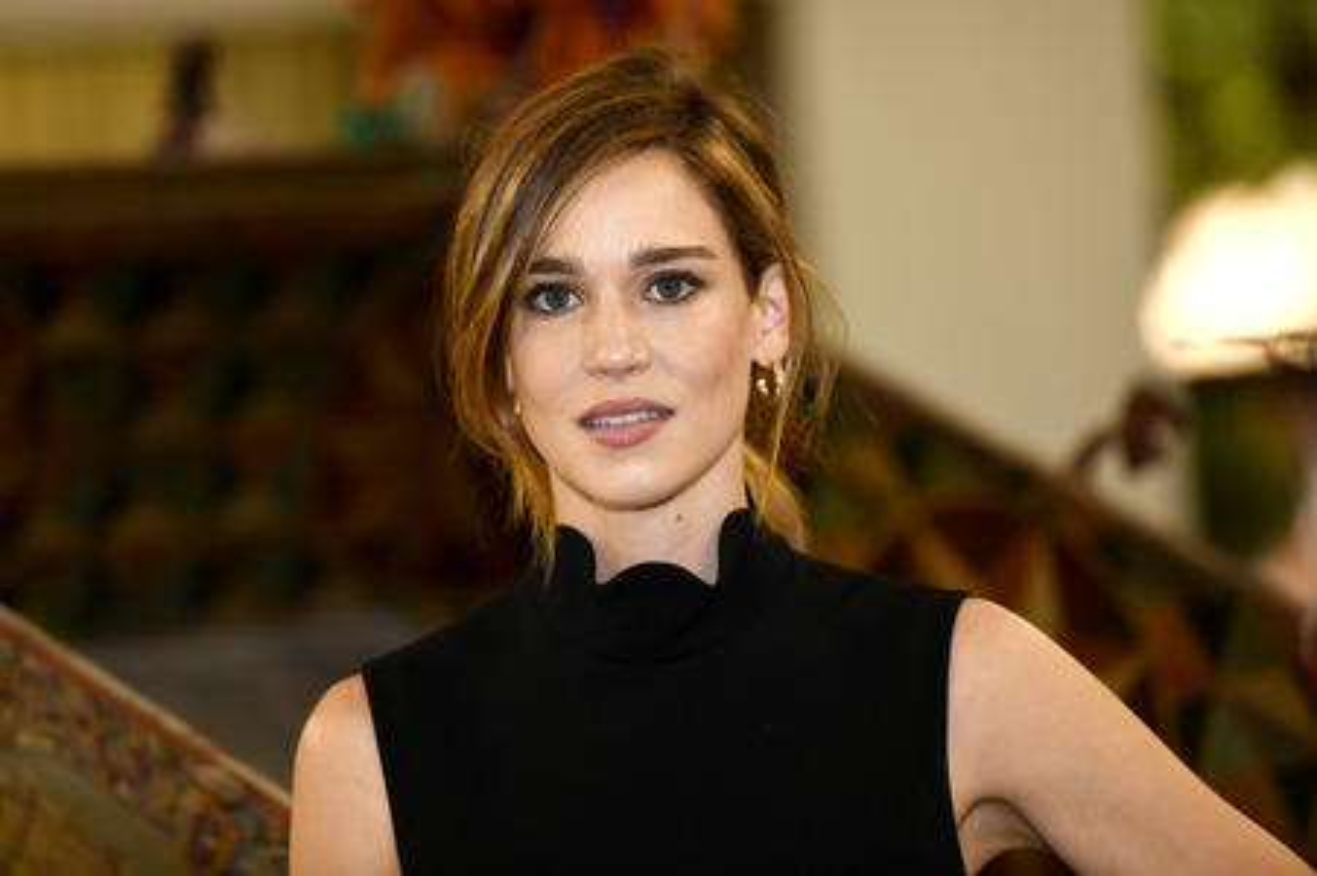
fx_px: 7311
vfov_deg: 6.9
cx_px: 658
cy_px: 438
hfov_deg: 10.3
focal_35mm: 200
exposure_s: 1/250
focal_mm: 200
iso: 400
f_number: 3.2
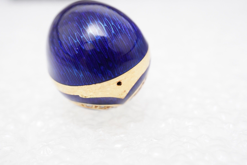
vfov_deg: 29.9
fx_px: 309
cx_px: 124
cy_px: 82
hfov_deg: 43.6
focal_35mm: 45
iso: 500
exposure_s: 1/125
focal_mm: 30
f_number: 16
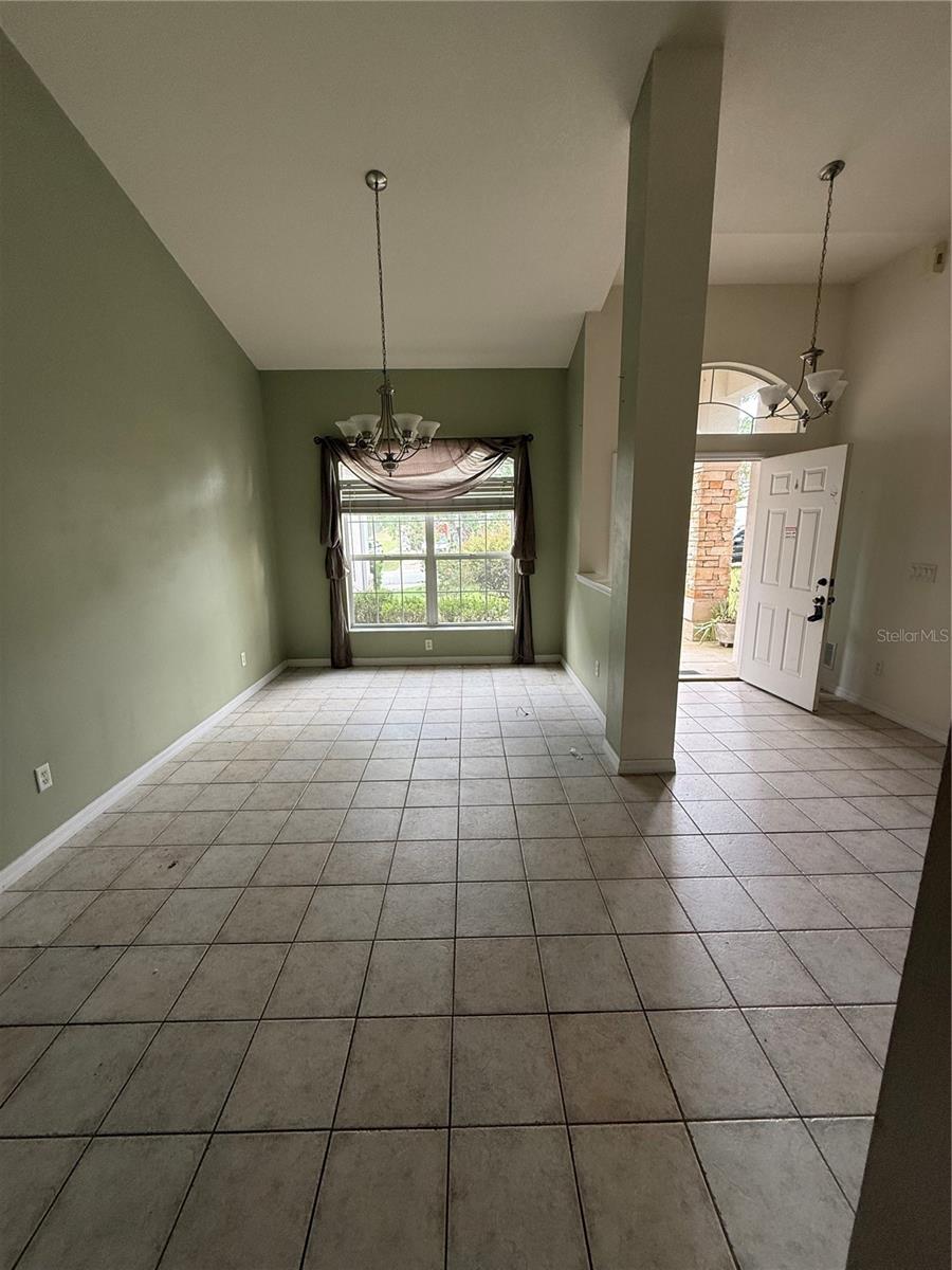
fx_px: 513
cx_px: 476
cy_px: 635
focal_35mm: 14
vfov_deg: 102.1
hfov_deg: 85.7
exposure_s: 1/99
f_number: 2.2
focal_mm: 2.22
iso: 160
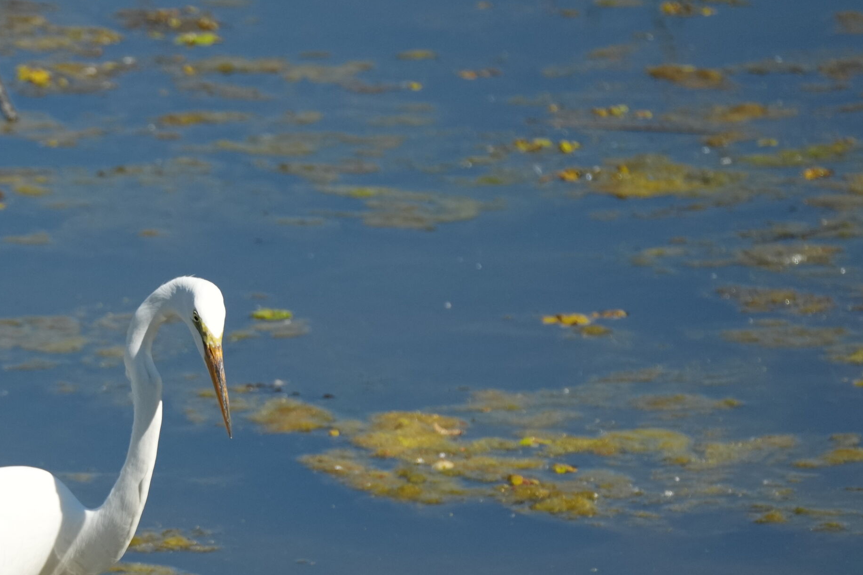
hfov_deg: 3.1
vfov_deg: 2.1
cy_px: 648
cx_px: -3
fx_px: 15894
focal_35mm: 663
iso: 640
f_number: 6.3
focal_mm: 282
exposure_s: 1/2500
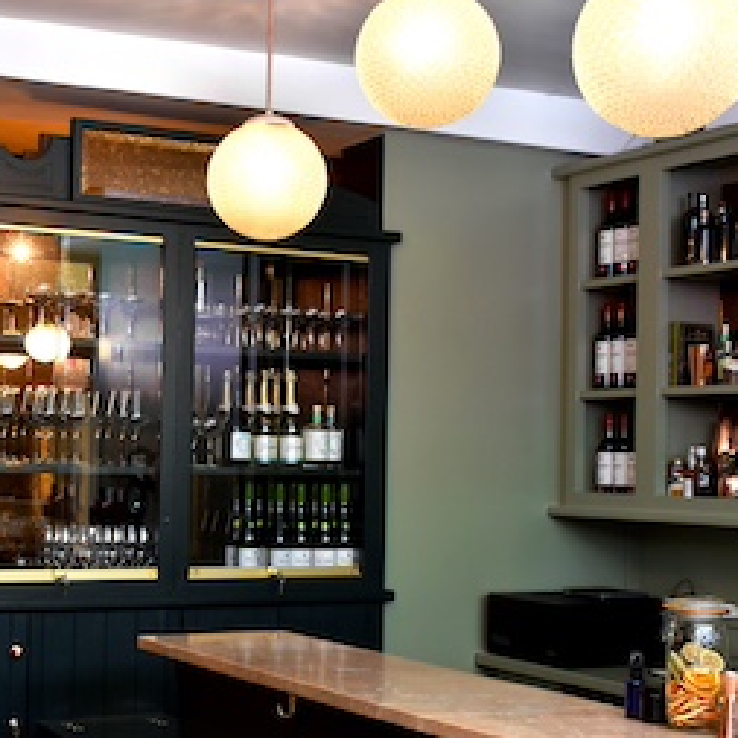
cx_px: 239
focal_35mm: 63
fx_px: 1520
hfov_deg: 27.1
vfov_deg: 27.3
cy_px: 435
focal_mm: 26
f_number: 8
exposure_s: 1/8
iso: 640
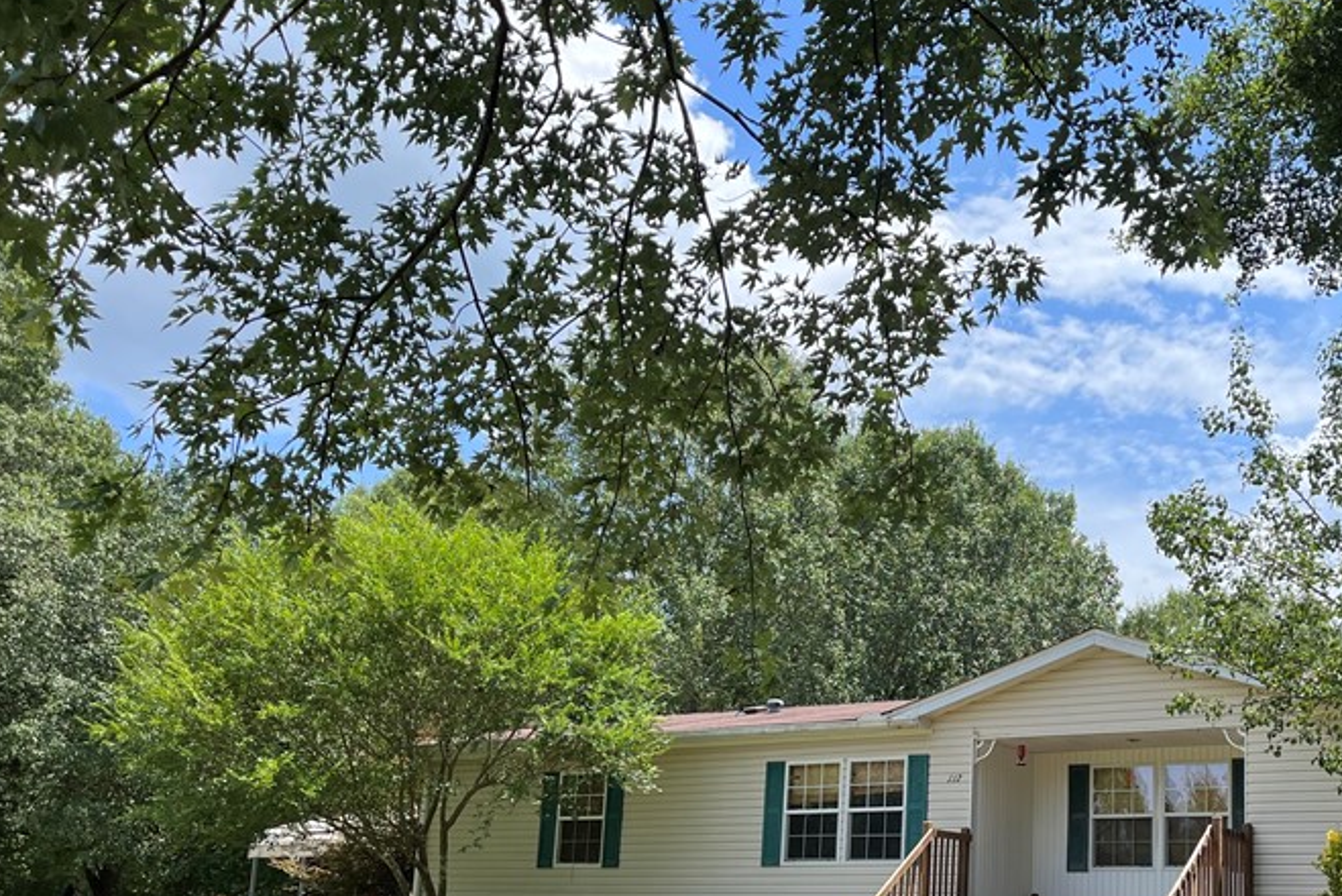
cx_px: 996
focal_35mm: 42
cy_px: 658
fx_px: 1566
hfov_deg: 44.9
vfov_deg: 31.4
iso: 50
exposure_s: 1/1580
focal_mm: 5.1
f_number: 1.6
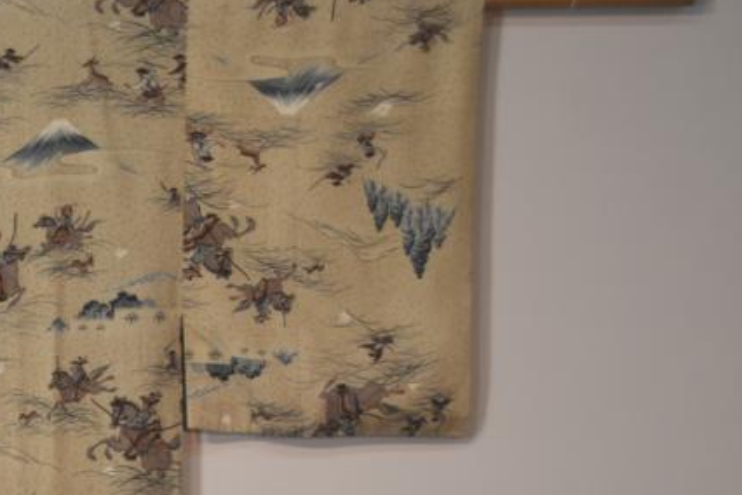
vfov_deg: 11.1
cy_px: 539
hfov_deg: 16.2
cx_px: -106
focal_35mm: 122
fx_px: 2514
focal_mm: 32
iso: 400
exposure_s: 1/80
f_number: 4.2
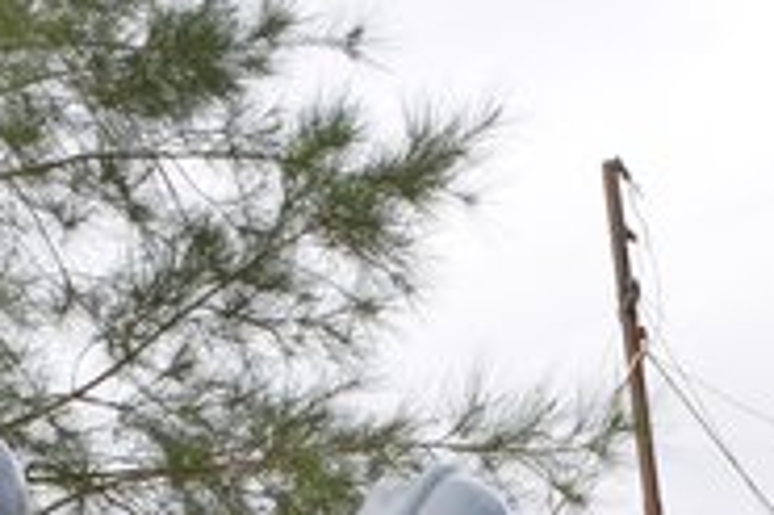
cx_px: 778
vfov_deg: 9.6
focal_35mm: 129
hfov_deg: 15.6
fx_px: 2771
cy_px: 1154
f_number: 8
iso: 100
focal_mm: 18
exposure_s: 1/100
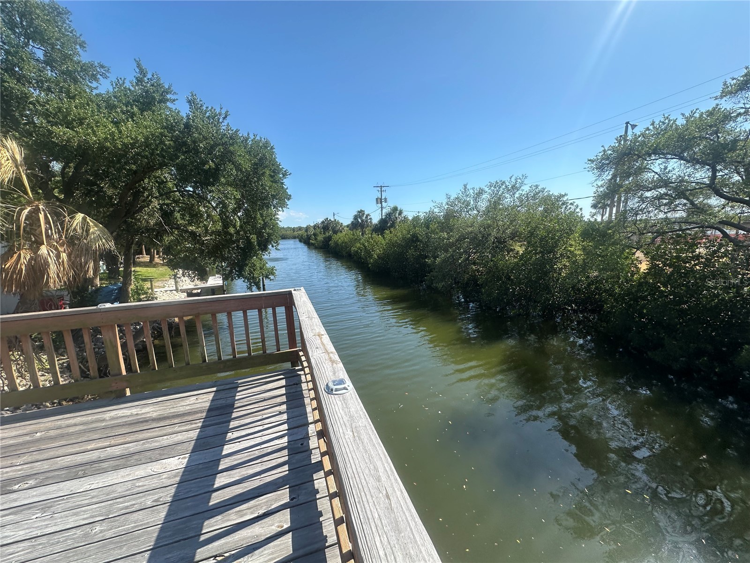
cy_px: 282
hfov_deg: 102.1
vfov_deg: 85.7
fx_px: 303
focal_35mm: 14
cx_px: 375
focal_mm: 2.22
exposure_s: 1/1490
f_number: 2.2
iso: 50
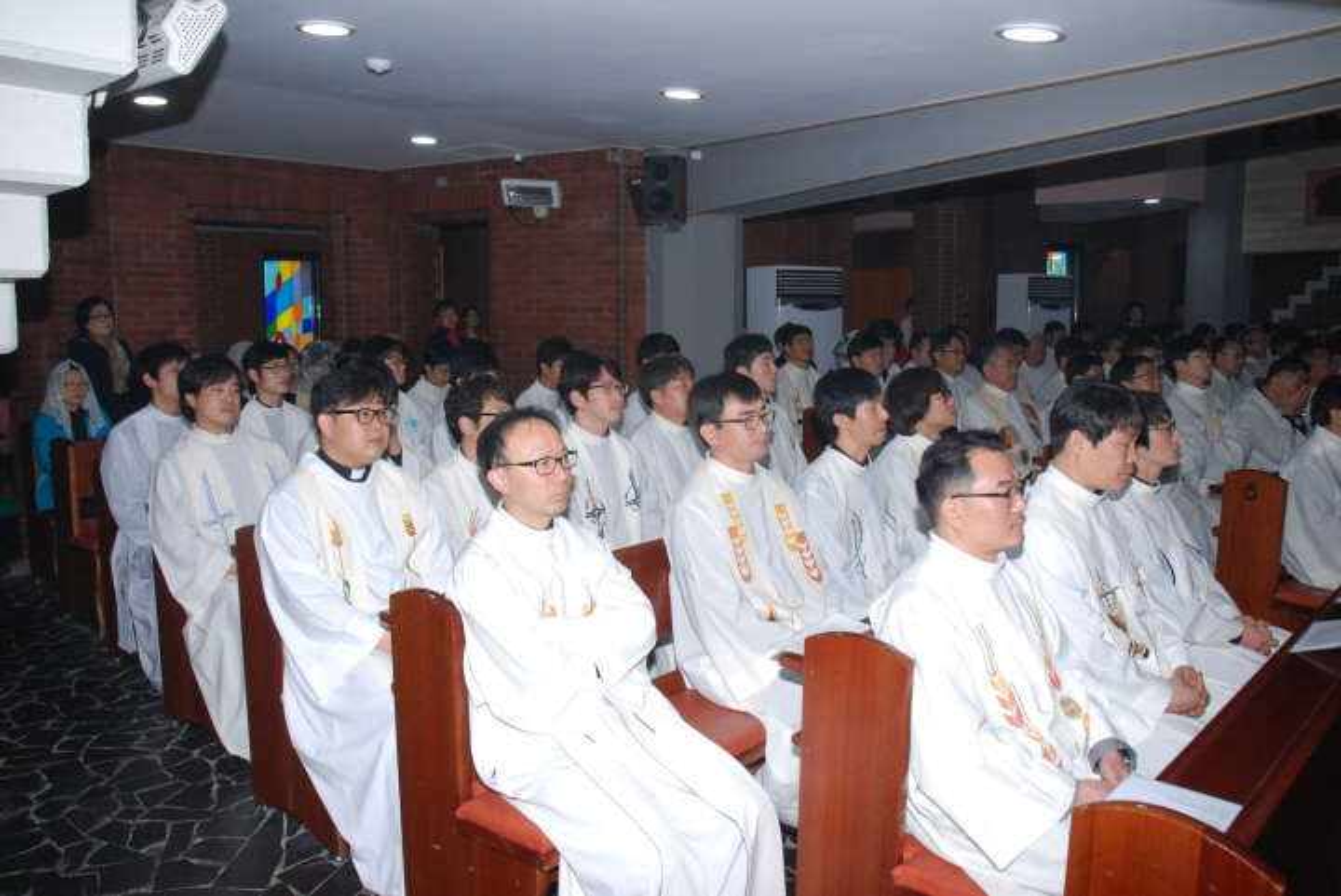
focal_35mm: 27
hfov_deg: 67.4
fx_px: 1006
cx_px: 670
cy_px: 448
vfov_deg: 48.0
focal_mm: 18
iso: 400
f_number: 8
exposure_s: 1/60
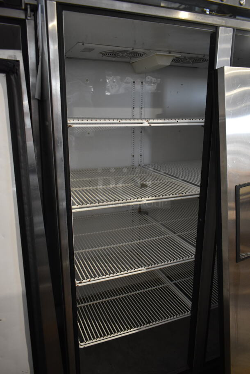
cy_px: 187
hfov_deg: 48.0
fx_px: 281
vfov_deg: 67.3
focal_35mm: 27
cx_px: 125
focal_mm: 18
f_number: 3.5
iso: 1250
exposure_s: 1/30
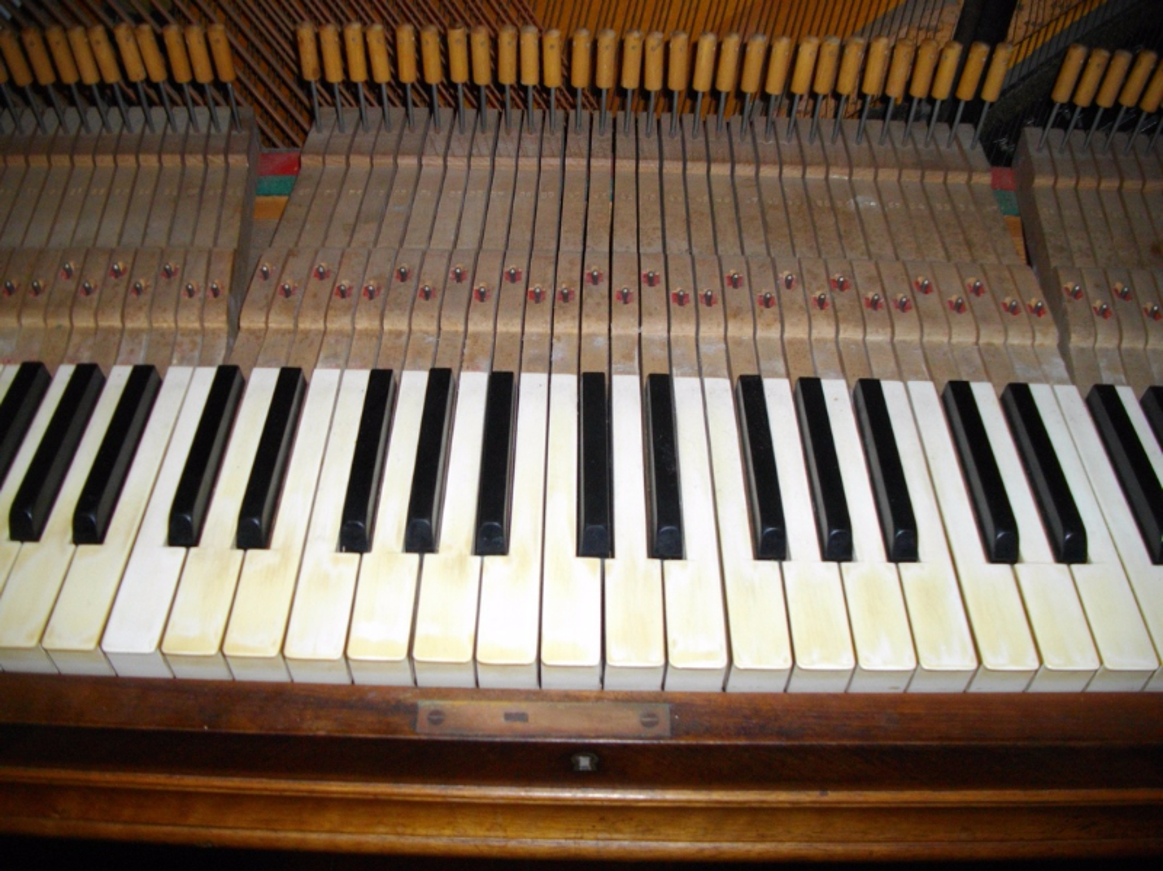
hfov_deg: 58.4
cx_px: 582
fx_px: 1041
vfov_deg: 45.4
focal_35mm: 31
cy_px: 436
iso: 200
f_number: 2.9
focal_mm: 5.7
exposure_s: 1/50
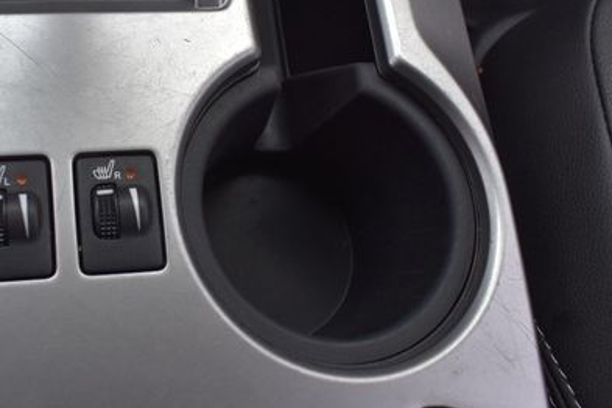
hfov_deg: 43.5
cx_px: 174
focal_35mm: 44
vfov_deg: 30.4
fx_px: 748
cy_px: 160
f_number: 5
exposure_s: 1/250
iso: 400
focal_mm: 18
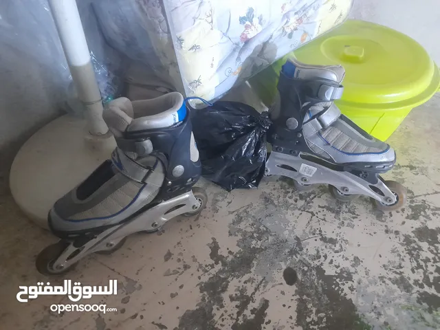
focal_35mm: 25
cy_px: 165
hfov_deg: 69.4
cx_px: 220
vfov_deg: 54.9
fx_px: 318
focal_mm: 4.6
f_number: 2
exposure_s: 1/20
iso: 1000
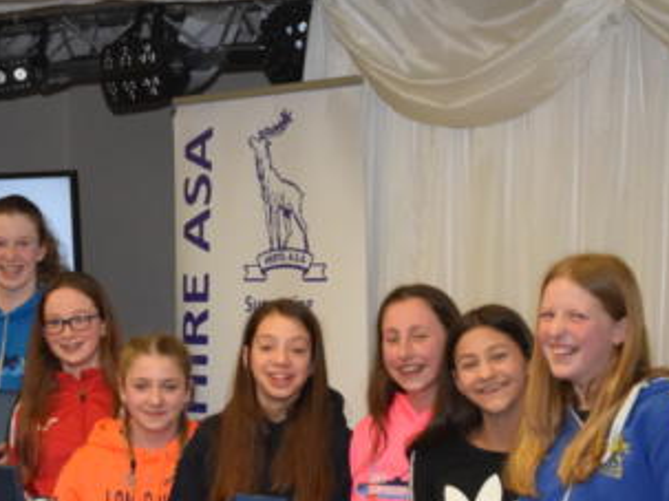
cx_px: 152
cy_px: 286
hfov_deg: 15.0
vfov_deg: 11.3
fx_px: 2527
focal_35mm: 131
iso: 3200
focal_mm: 55
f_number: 5.6
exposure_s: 1/60
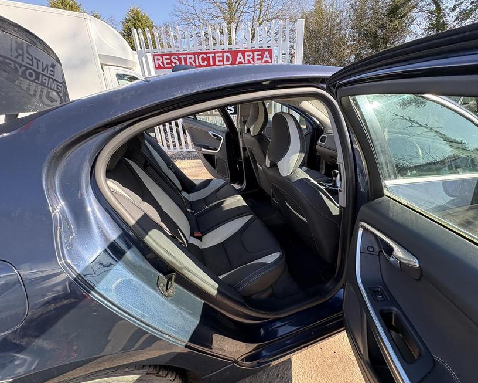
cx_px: 251
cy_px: 192
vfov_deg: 84.0
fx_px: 212
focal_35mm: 15
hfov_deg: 96.7
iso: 64
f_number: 2.2
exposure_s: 1/157
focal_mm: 2.22
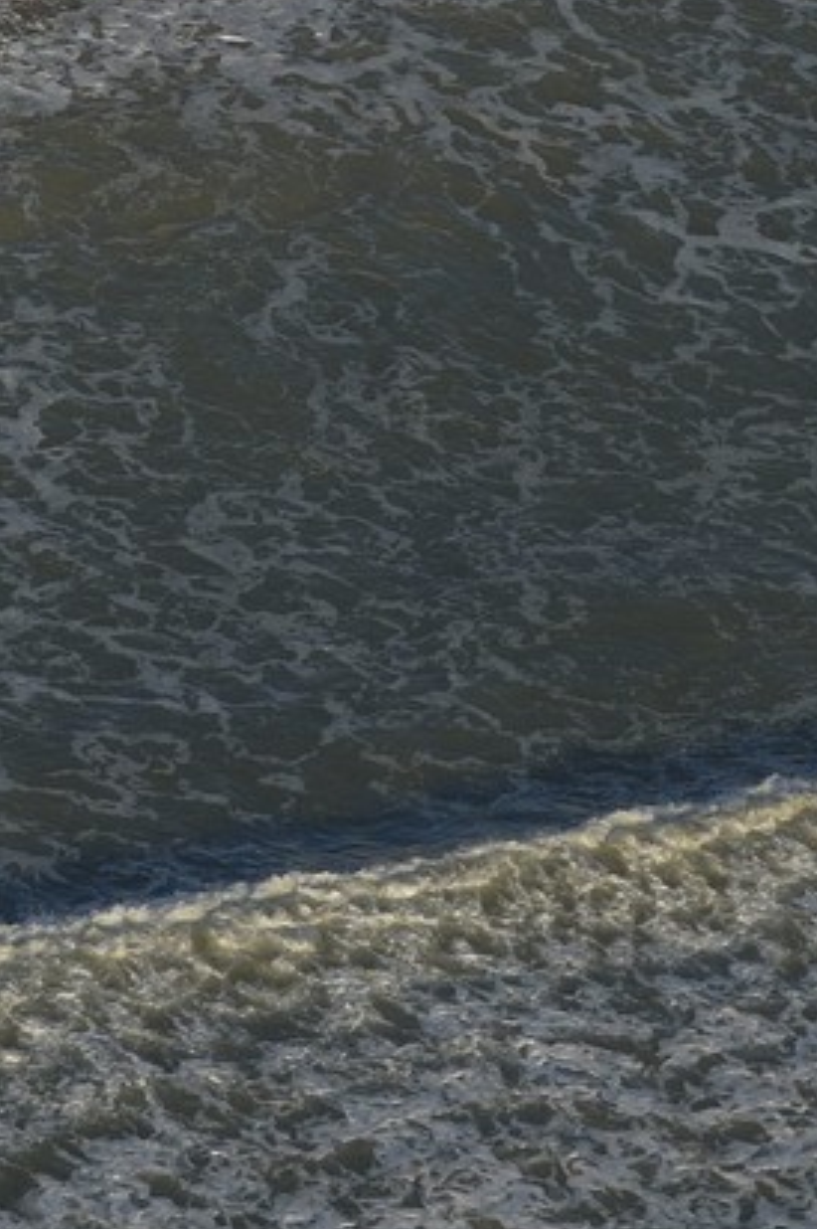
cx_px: -236
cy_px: -856
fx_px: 39688
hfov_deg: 1.2
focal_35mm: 1164
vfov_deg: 1.8
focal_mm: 200
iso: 100
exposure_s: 1/1000
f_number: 4
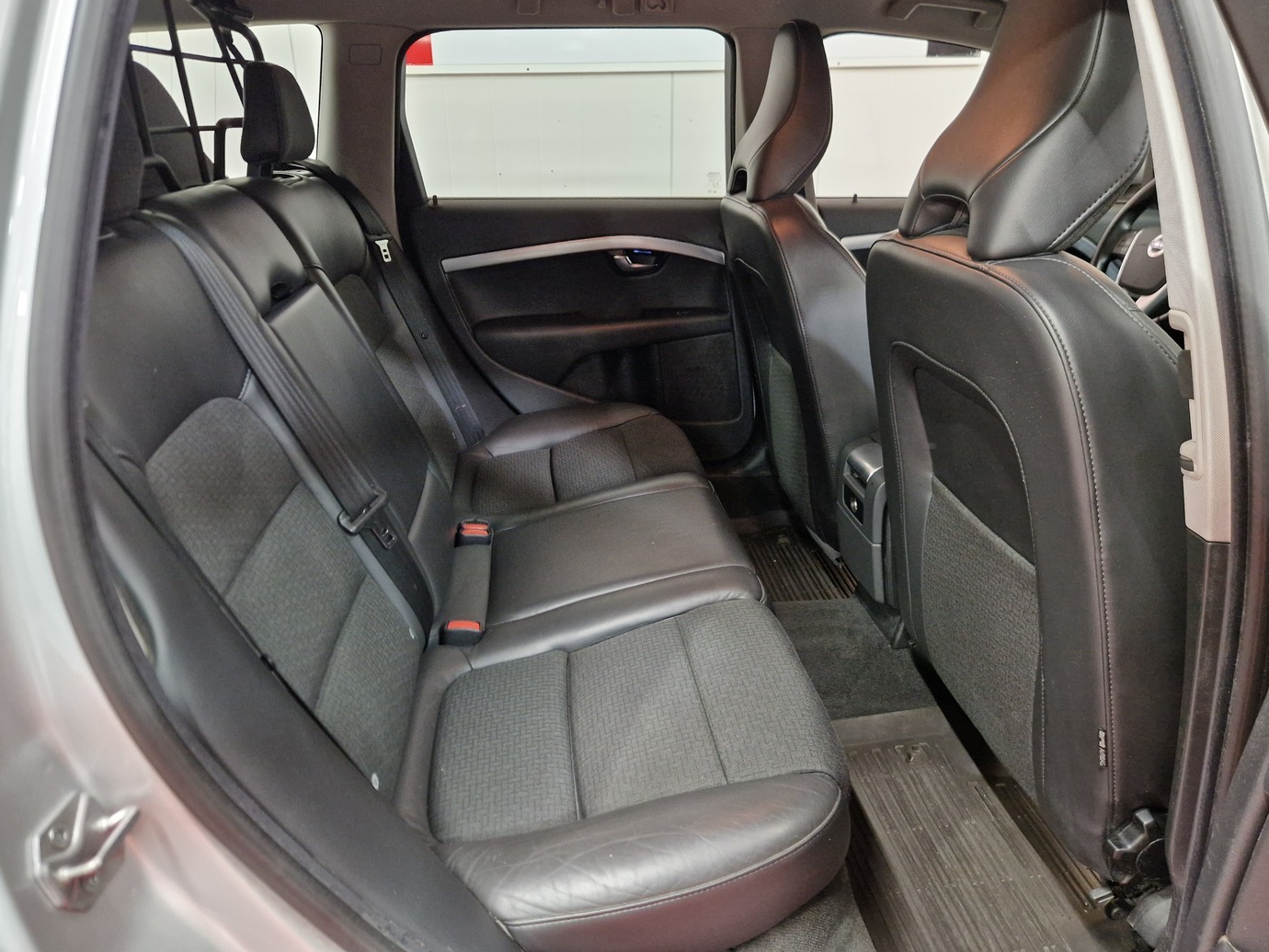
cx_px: 614
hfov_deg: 71.6
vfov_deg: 56.8
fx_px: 880
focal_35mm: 24
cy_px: 462
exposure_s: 1/100
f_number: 1.8
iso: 800
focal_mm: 5.4
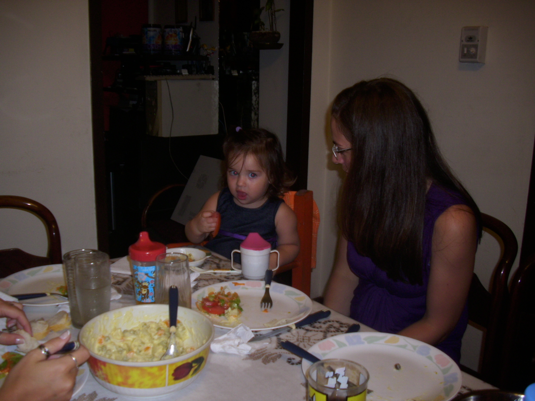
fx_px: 479
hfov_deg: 58.4
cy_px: 200
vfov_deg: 45.4
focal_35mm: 31
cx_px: 268
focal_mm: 6.2
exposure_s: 1/30
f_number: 2.8
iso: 50
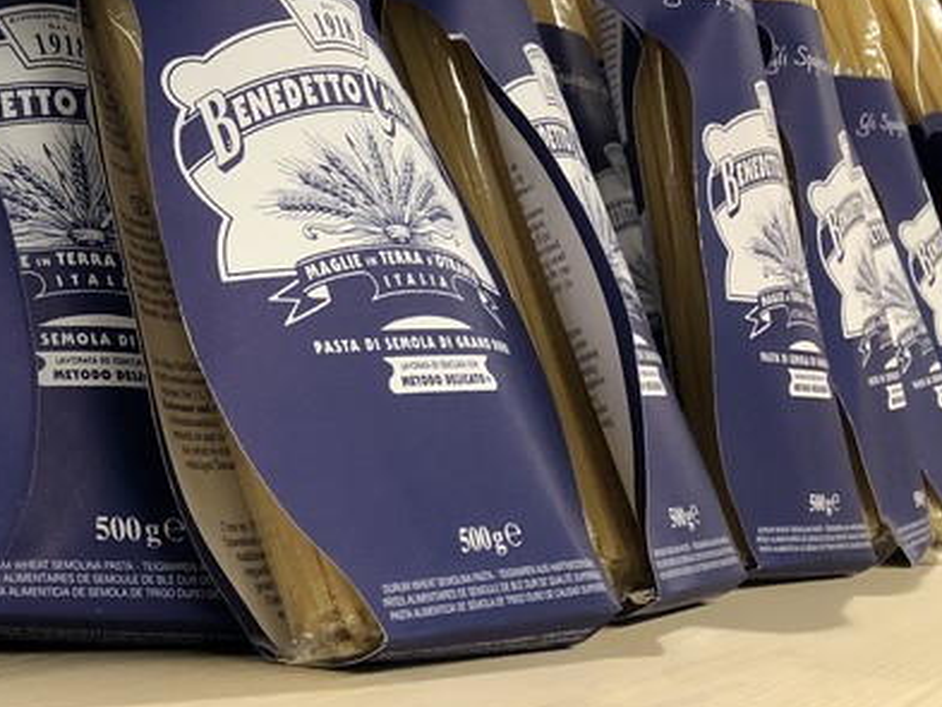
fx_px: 1987
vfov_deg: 19.9
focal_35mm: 73
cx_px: -221
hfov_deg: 24.0
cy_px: 125
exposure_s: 1/25
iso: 40
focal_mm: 3.99
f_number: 1.8
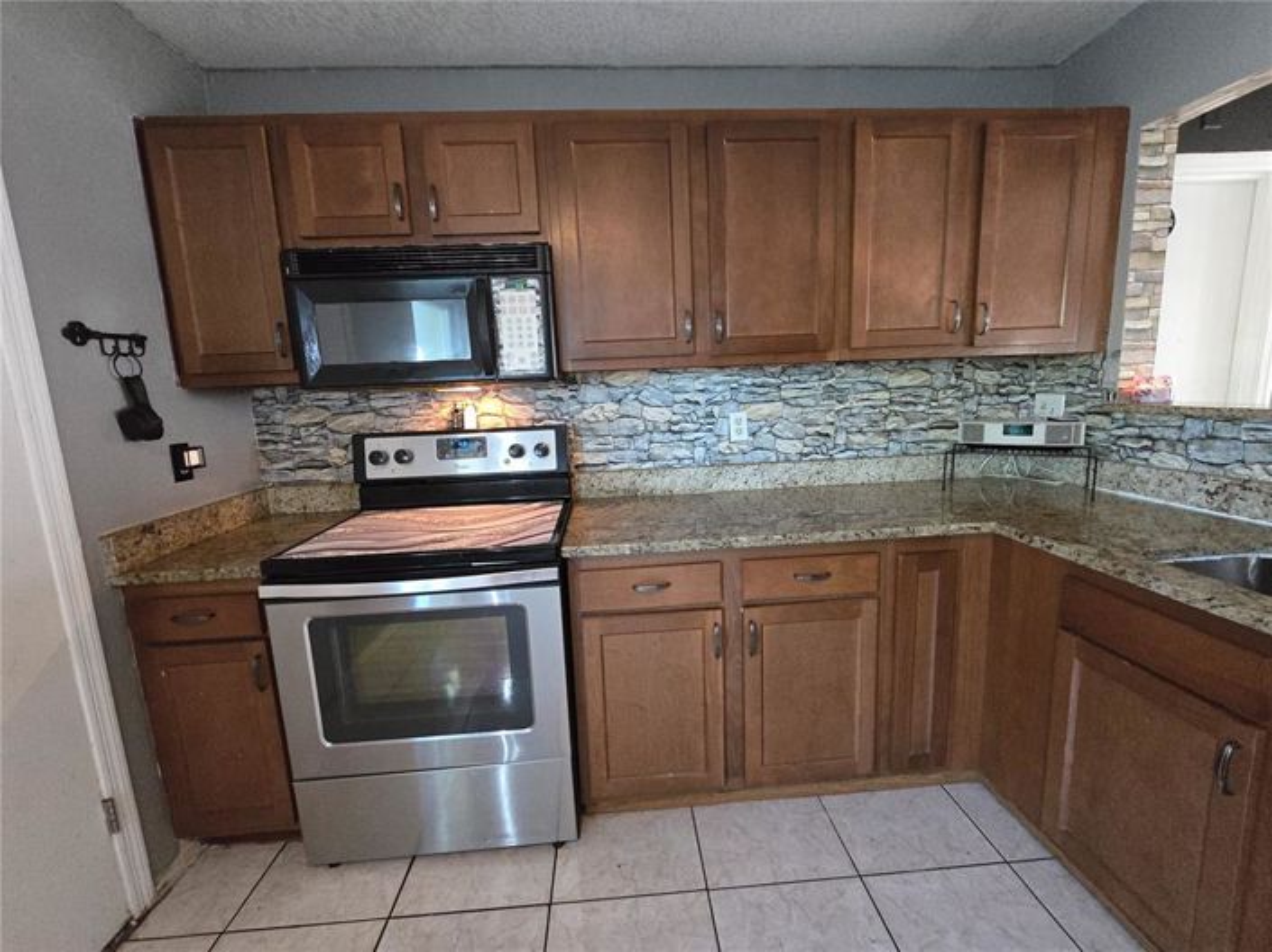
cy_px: 476
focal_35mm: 13
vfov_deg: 89.9
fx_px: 477
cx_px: 636
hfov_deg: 106.2
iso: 1600
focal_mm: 2.2
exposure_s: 1/60
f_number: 2.2
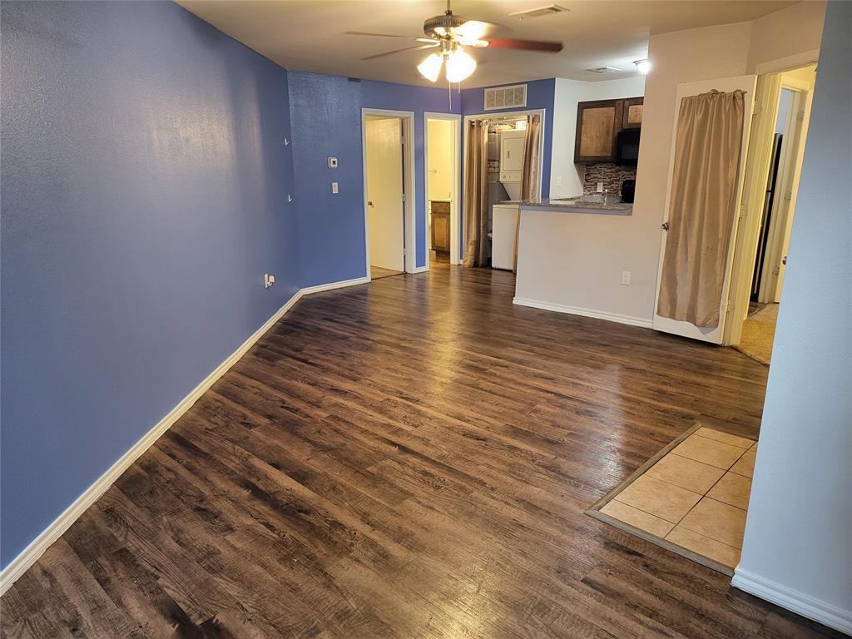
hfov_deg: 71.6
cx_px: 426
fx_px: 591
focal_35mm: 24
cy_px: 320
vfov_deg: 56.8
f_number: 1.8
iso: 400
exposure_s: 1/40
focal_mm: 5
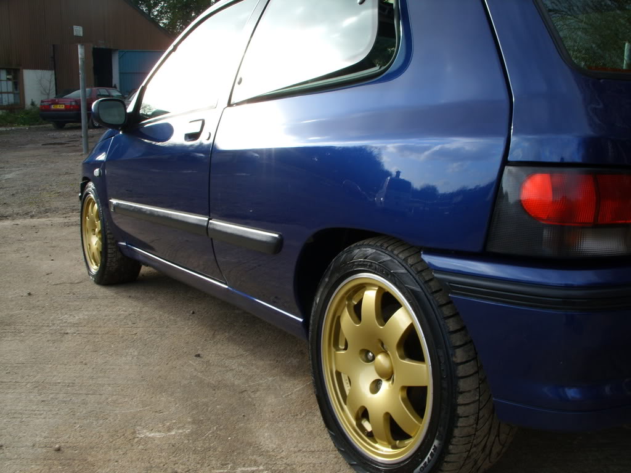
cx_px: 316
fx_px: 693
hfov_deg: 49.0
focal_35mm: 38
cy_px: 236
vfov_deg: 37.7
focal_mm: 7.8
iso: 50
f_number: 7.4
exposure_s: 1/49
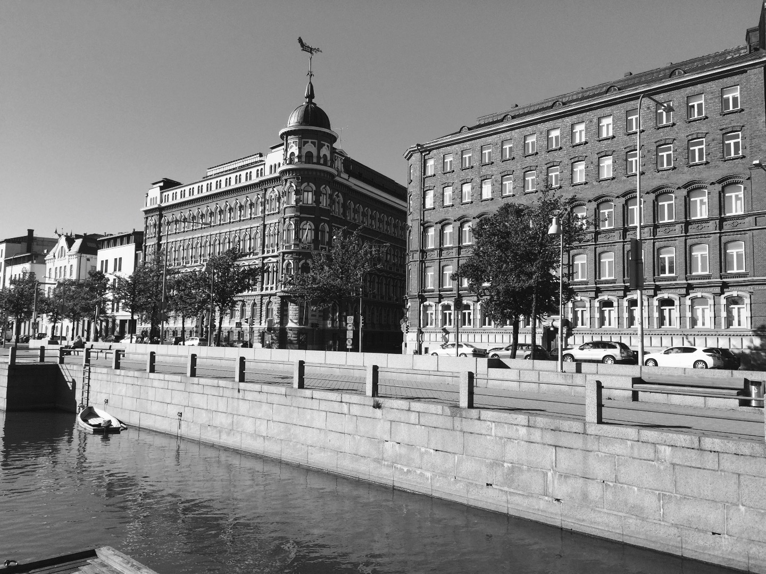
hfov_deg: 61.7
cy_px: 287
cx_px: 383
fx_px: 642
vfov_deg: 48.2
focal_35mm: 29
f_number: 2.2
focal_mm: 4.15
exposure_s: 1/2053
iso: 32
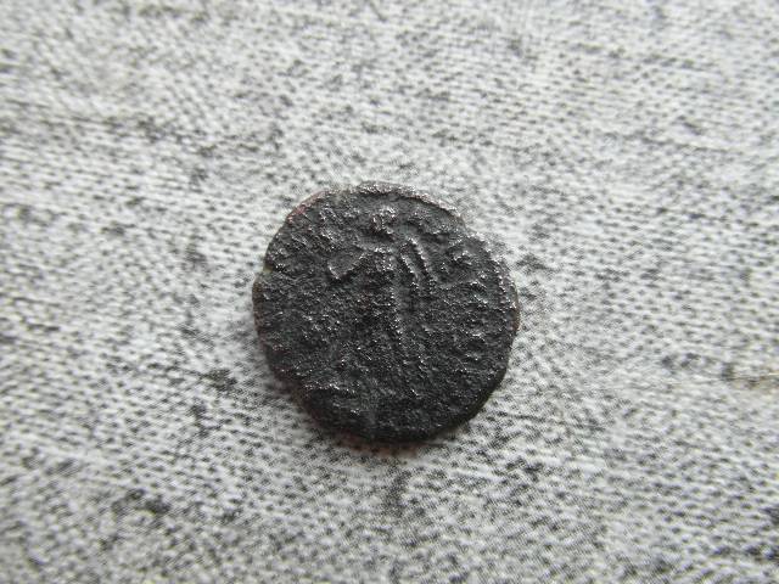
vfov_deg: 56.8
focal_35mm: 24
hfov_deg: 71.6
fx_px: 540
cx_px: 390
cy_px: 292
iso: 320
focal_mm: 4
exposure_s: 1/30
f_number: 3.2
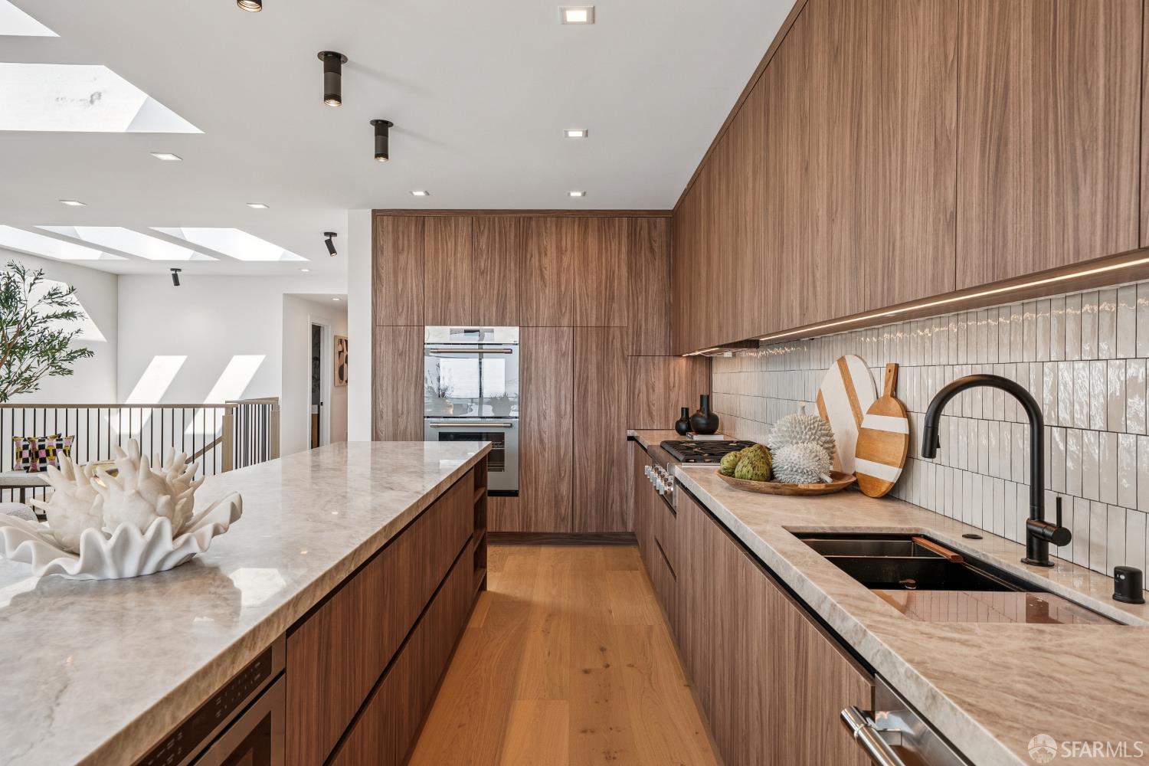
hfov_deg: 78.6
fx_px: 702
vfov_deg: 57.2
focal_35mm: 22
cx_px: 574
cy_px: 383
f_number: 8
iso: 640
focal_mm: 22
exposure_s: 1/125
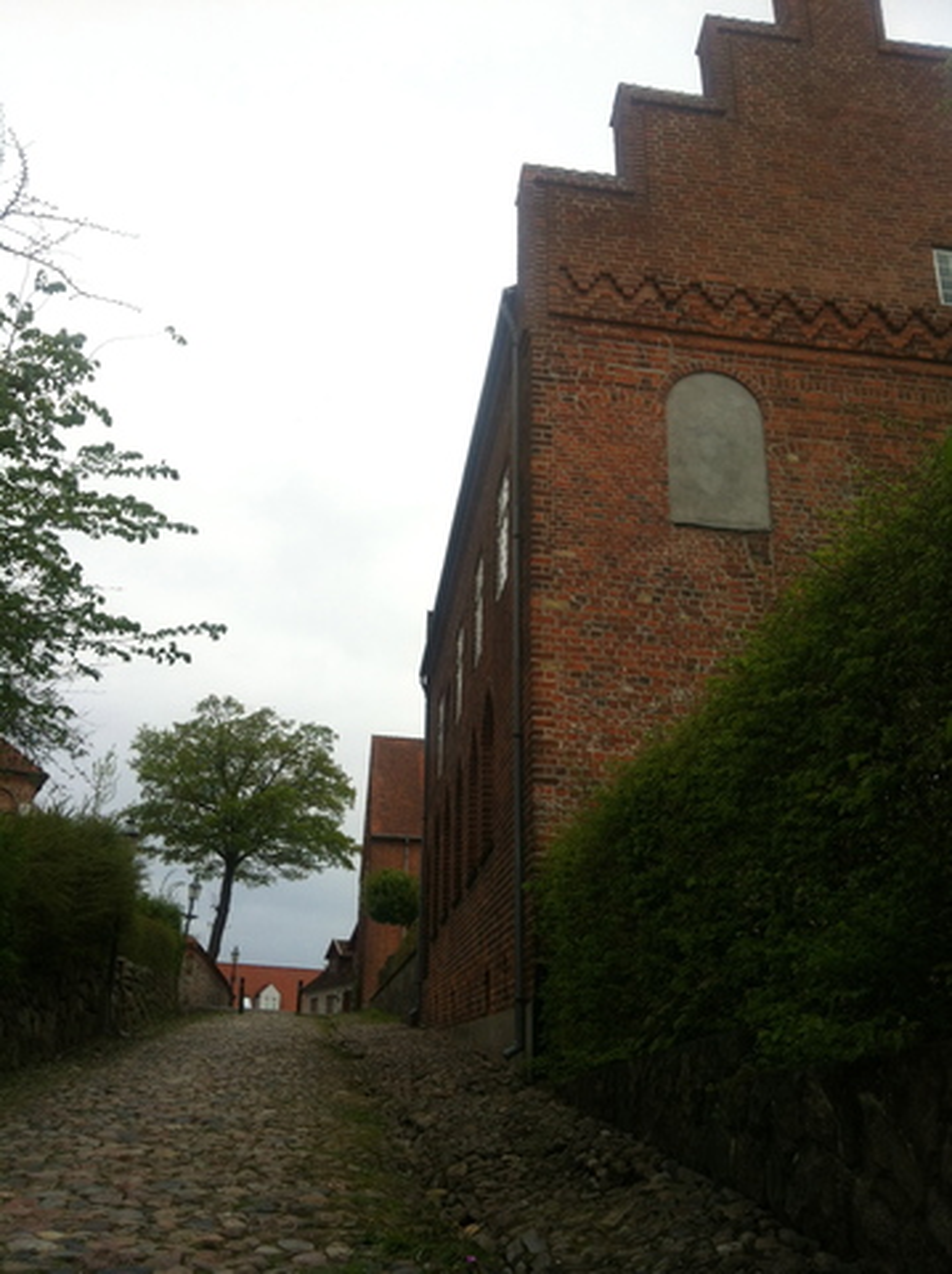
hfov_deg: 40.6
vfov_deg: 52.7
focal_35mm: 35
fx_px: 1286
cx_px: 476
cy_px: 637
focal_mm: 3.85
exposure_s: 1/815
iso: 80
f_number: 2.8
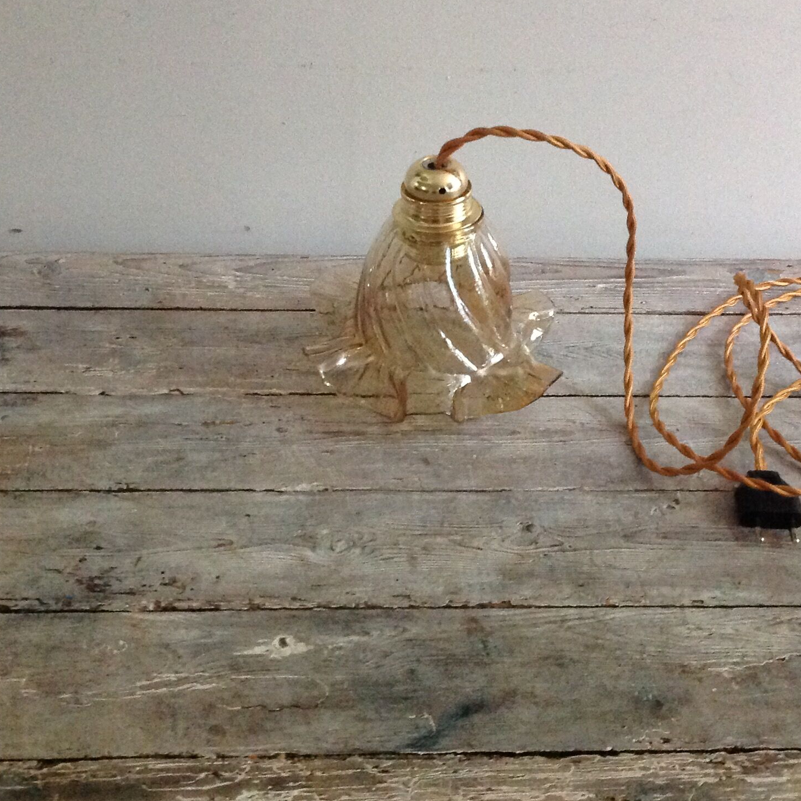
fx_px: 1440
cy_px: 370
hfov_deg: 31.1
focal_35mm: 55
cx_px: 407
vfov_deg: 31.1
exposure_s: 1/15
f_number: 2.4
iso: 500
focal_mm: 4.28
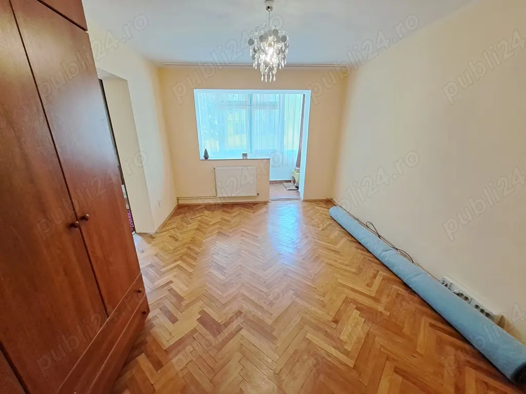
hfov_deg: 106.2
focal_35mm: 13
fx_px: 198
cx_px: 263
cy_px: 197
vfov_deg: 89.9
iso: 200
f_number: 2.2
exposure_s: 1/33
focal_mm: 1.74
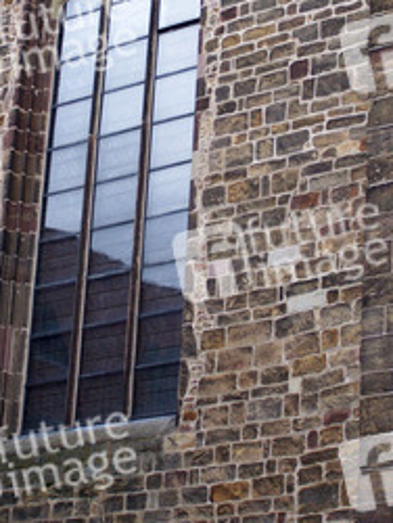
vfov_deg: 16.3
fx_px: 1813
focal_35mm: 120
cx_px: 125
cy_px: 149
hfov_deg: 12.4
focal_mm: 12.4
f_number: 3.2
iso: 200
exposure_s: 1/400
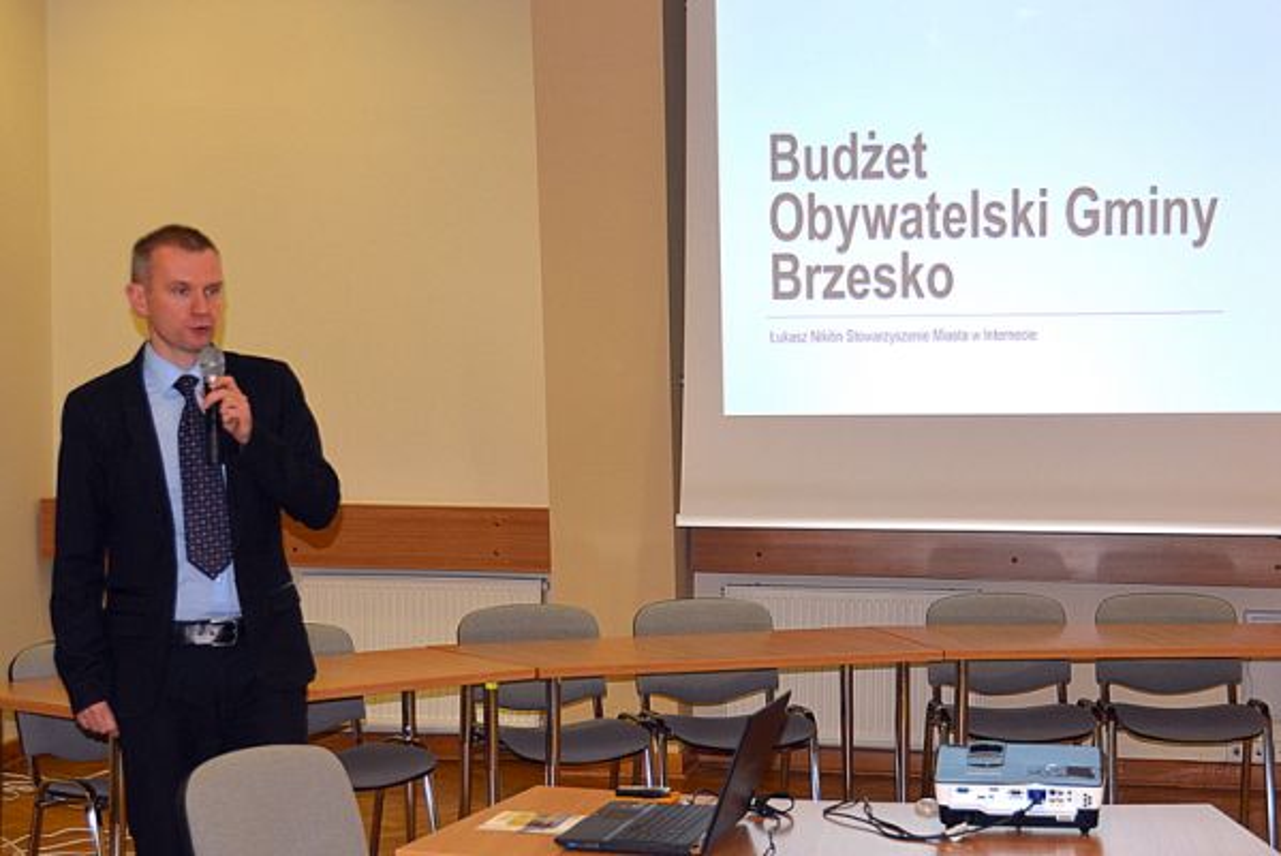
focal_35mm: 48
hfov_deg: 41.1
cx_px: 640
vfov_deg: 28.1
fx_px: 1709
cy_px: 428
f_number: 4
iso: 400
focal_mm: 32
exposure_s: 1/60
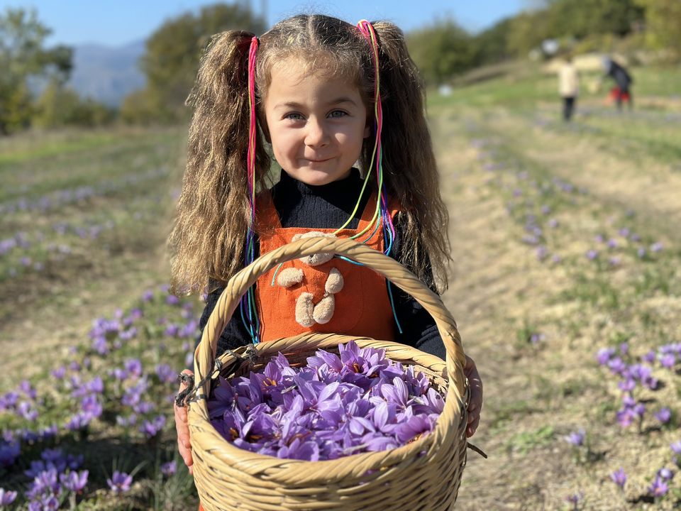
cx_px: 340
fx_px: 944
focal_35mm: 48
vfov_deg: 30.3
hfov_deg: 39.7
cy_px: 256
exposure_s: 1/4184
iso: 80
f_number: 1.78
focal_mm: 6.86
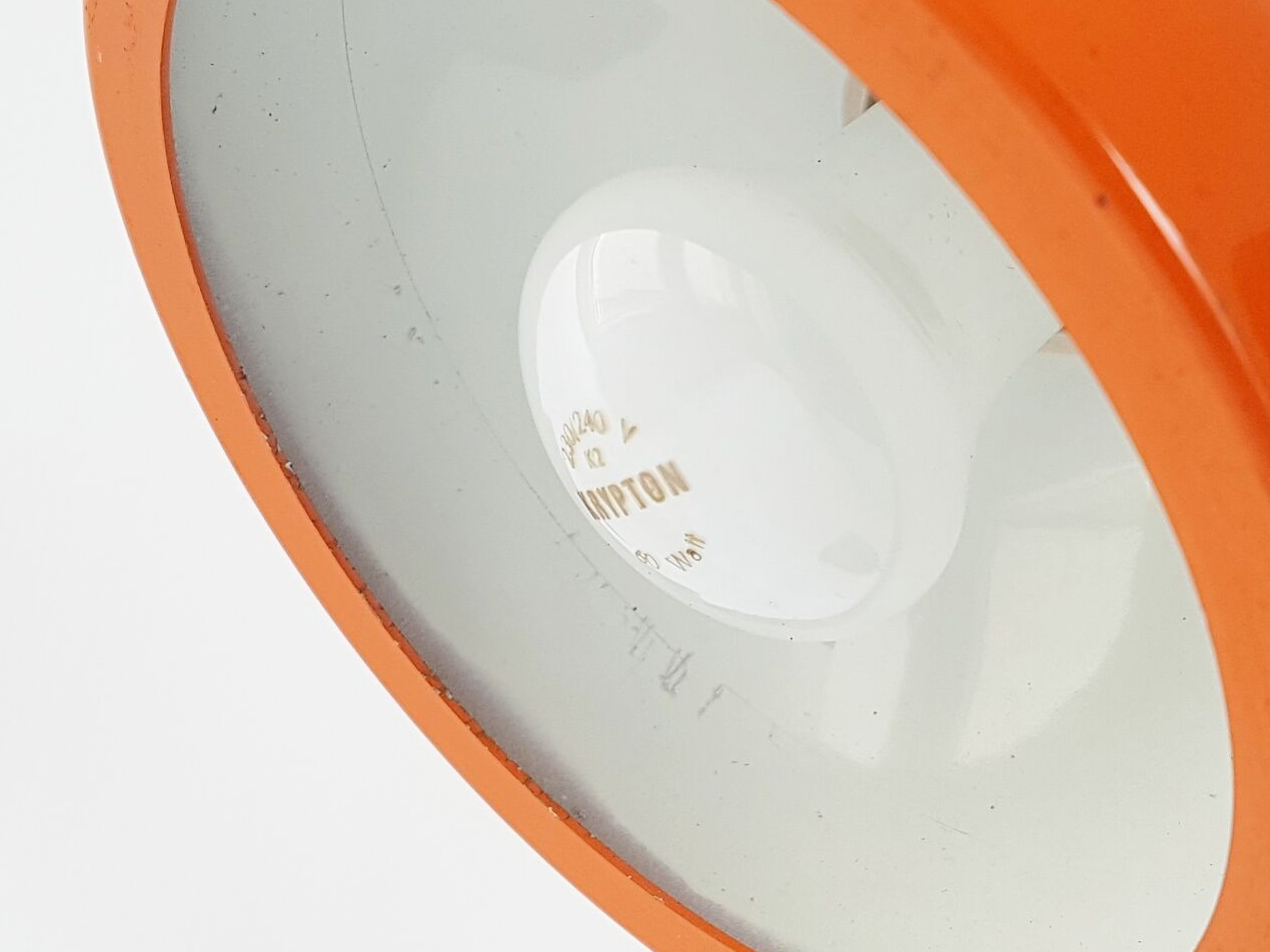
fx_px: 2165
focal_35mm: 59
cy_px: 350
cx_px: 633
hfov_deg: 32.7
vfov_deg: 24.7
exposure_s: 1/177
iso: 50
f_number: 1.7
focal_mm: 4.2
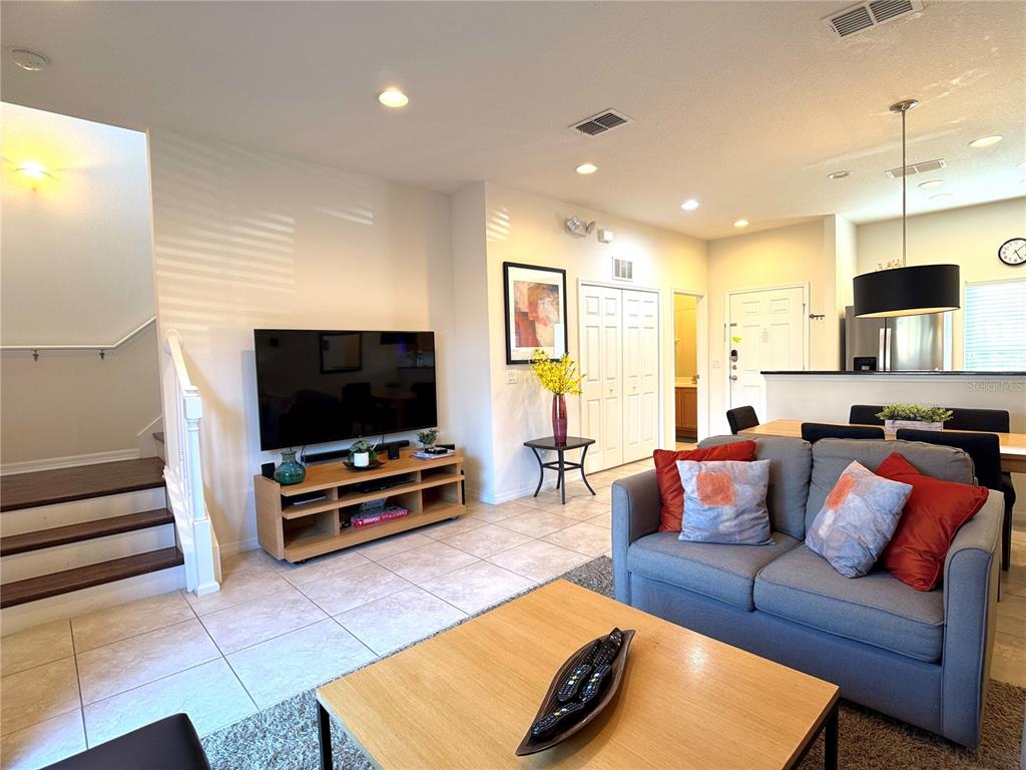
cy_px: 385
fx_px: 711
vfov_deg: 56.8
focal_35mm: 24
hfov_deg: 71.6
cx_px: 513
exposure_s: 1/60
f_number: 1.78
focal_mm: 6.76
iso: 160
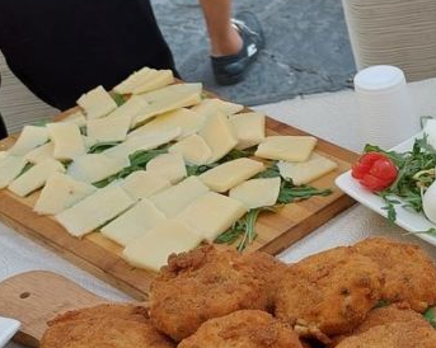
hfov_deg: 23.6
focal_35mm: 70
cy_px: 248
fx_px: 903
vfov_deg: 21.7
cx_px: 583
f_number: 1.8
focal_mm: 5.23
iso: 32
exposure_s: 1/182
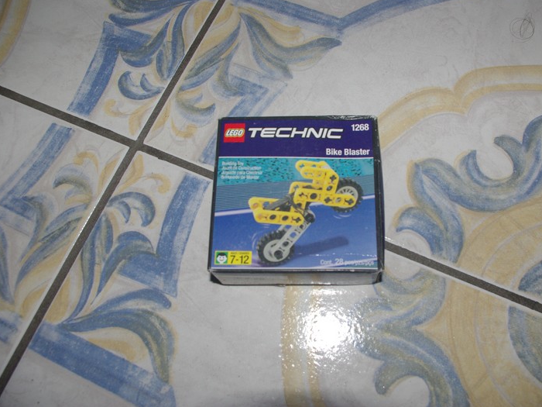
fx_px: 517
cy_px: 202
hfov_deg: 55.2
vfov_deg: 42.9
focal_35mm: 33
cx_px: 300
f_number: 6.7
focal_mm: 20
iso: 400
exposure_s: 1/30
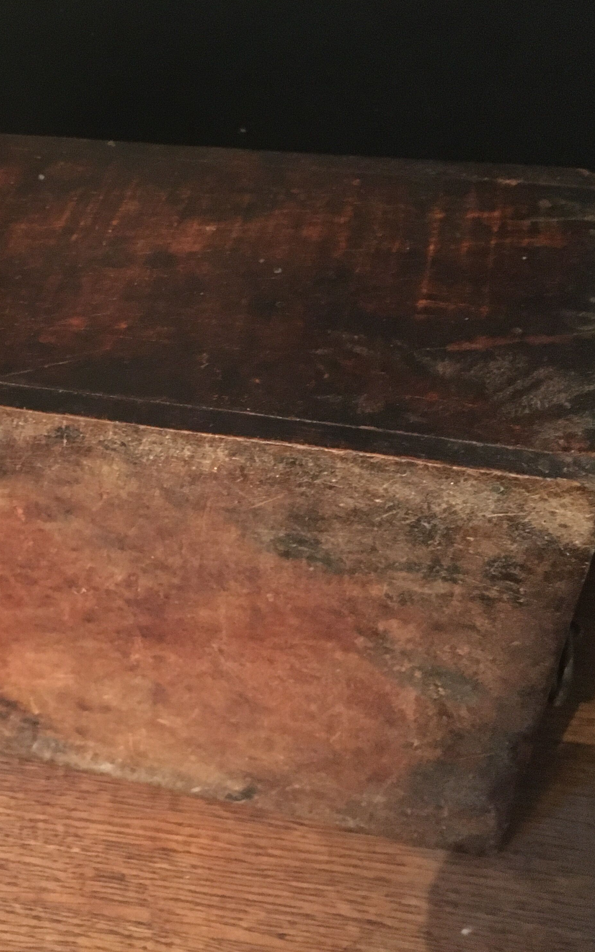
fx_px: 1090
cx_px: 107
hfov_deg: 29.7
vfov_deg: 47.2
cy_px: 465
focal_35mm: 42
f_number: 2.2
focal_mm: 4.15
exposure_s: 1/17
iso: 640
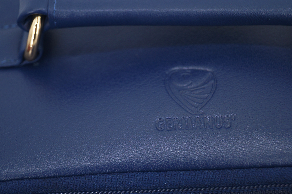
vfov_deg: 16.6
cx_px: 146
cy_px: 97
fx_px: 664
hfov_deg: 24.8
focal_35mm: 82
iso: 320
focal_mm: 55
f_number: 5.6
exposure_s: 1/100
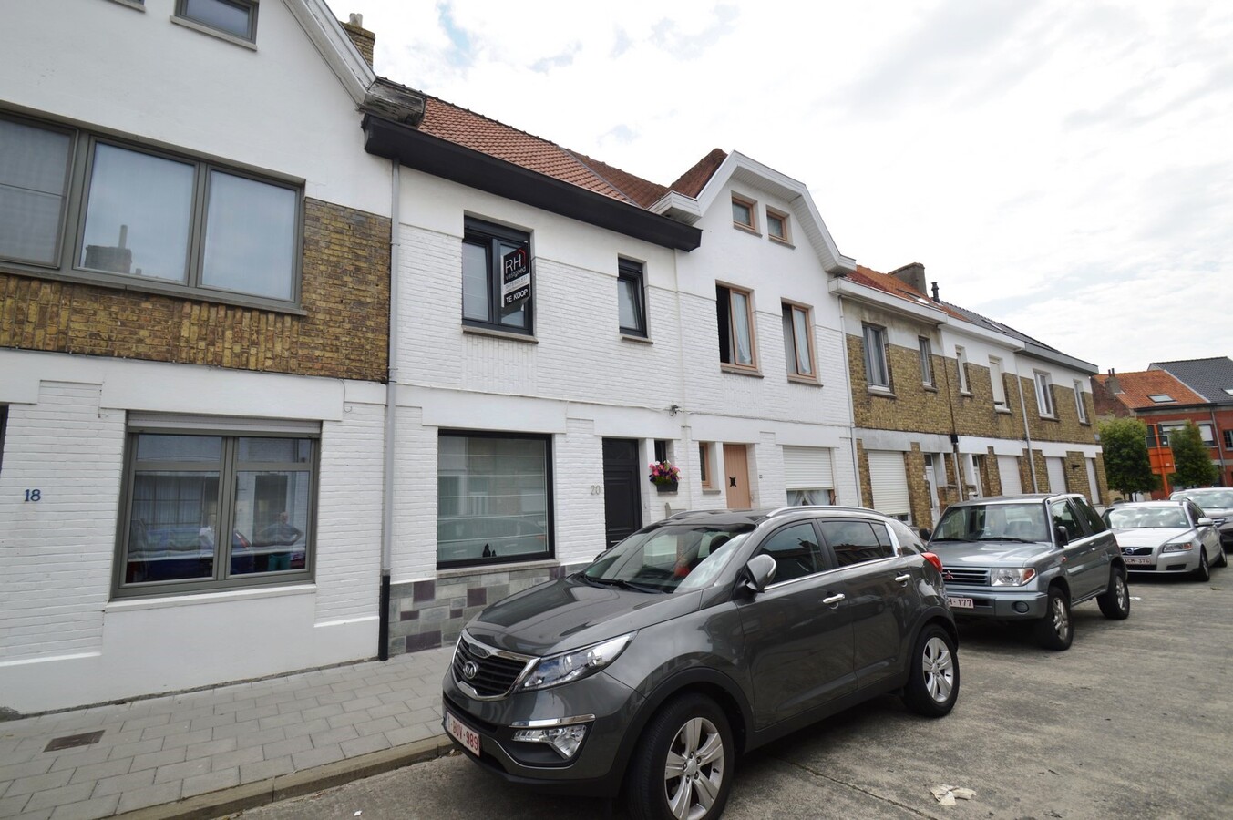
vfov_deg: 77.2
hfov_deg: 100.4
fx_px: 513
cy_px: 410
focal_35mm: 15
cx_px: 616
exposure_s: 1/250
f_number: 7.1
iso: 100
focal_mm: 10
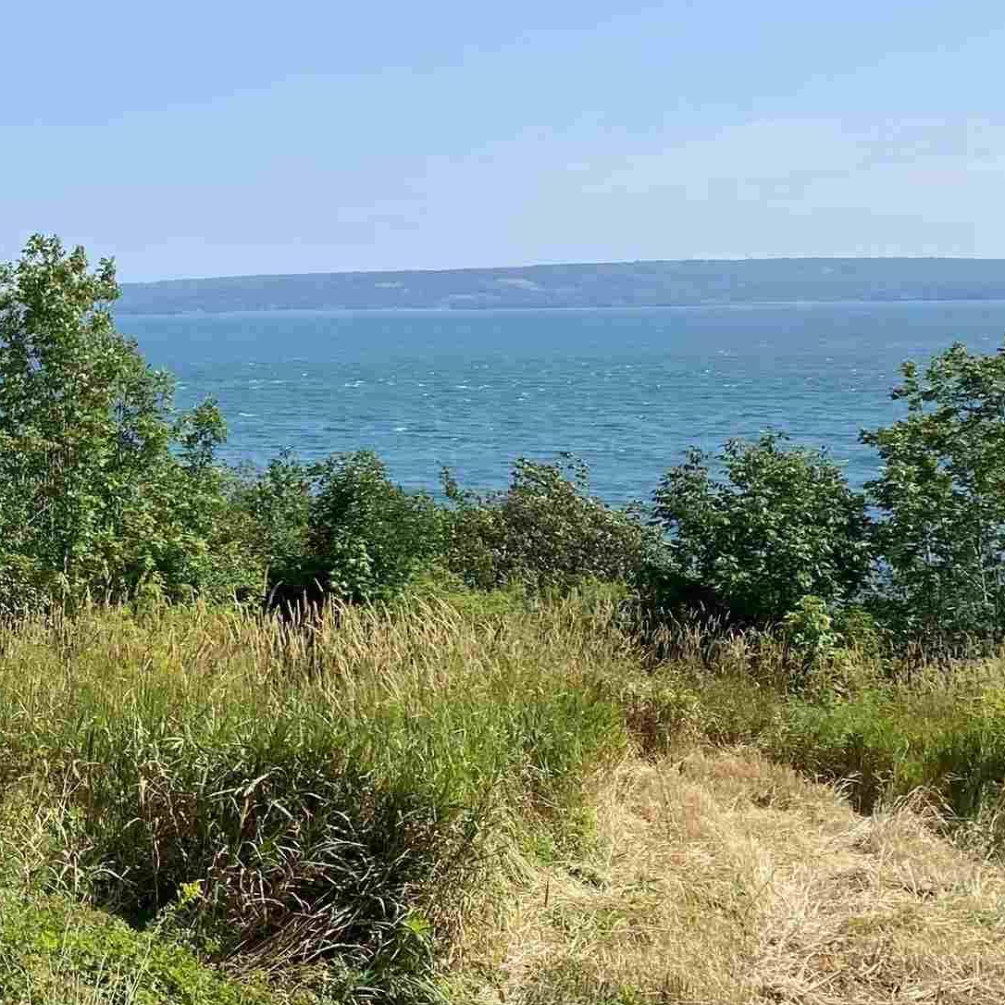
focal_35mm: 65
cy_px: 555
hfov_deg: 23.7
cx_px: -262
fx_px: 2135
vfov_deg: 26.5
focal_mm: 4.25
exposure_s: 1/2463
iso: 32
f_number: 1.8
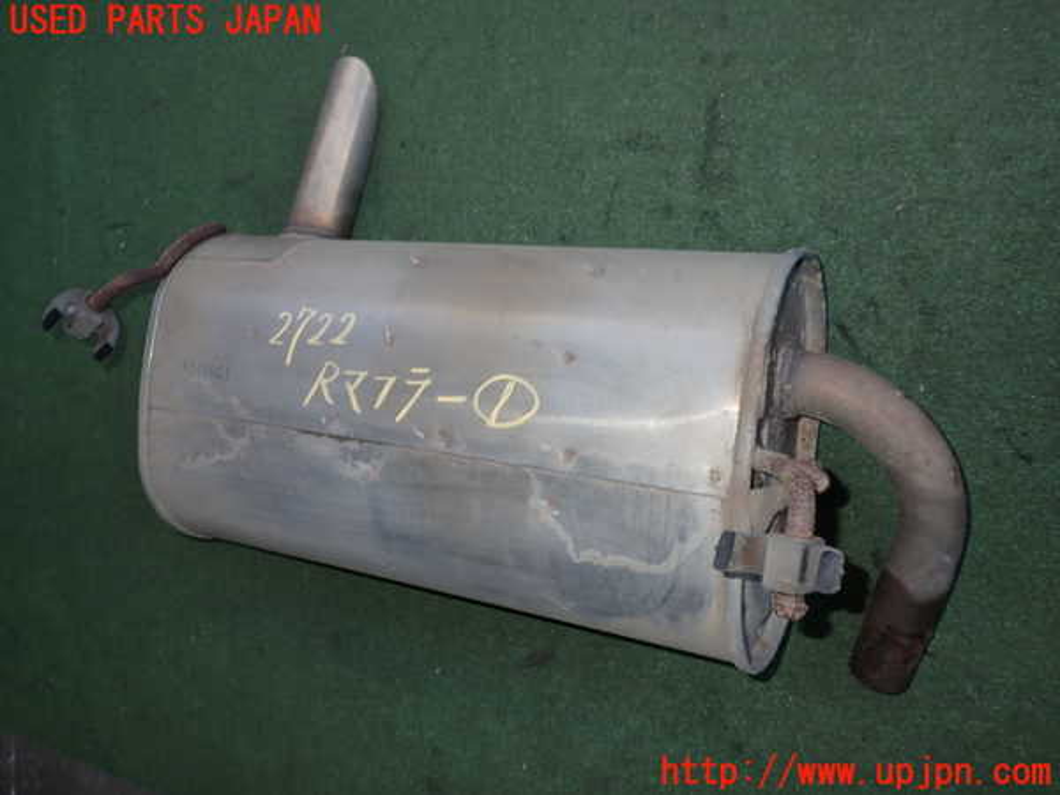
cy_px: 398
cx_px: 530
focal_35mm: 30
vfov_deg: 46.8
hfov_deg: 60.0
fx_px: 919
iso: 100
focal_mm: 5.4
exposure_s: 1/30
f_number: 6.3
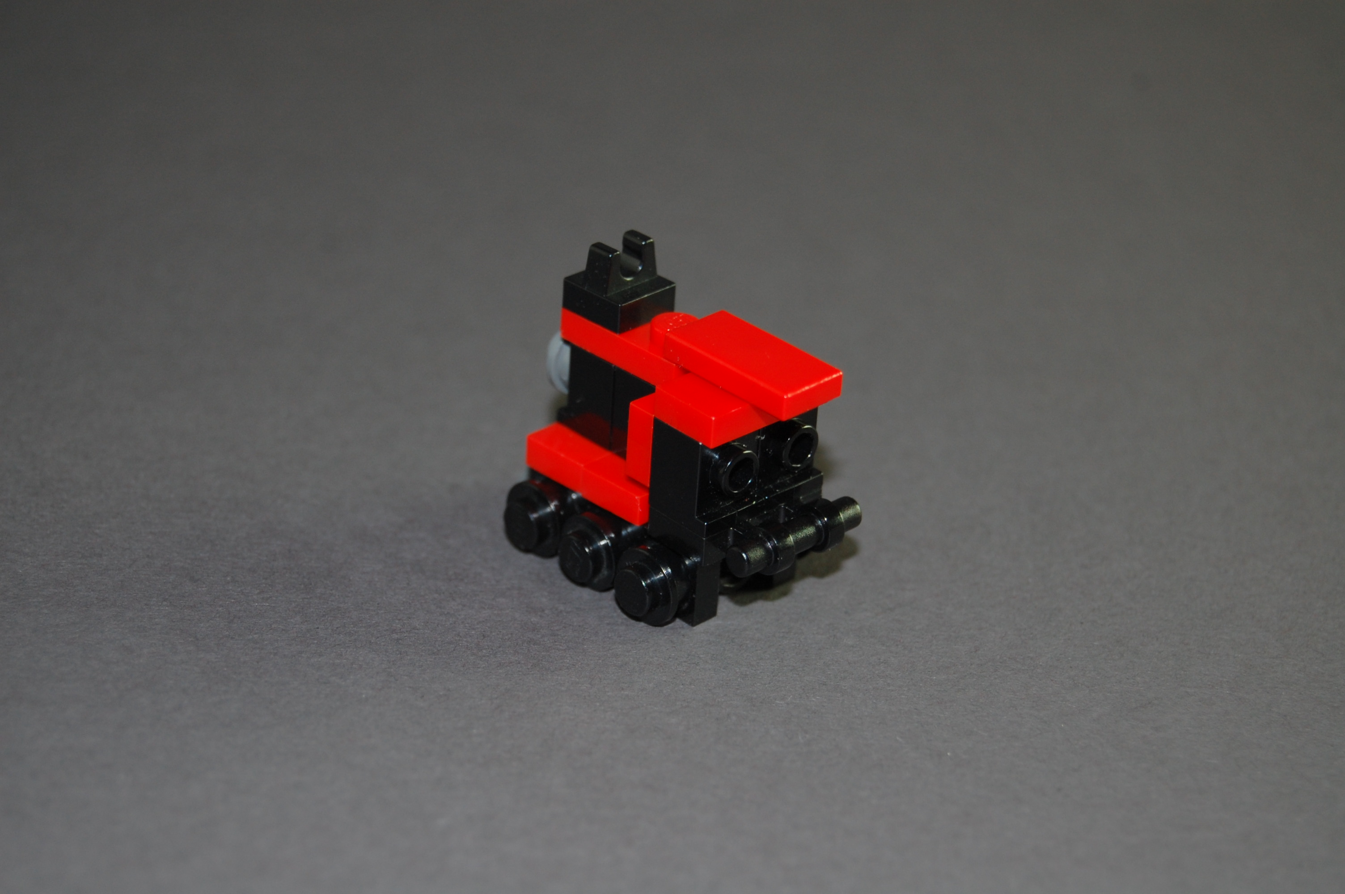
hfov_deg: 24.6
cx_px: 672
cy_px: 447
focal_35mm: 82
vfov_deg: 16.5
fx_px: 3080
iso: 400
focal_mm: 55
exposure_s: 1/60
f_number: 5.6
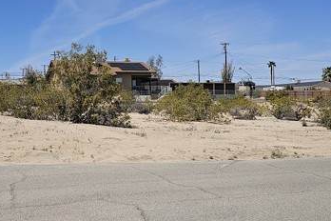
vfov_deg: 30.5
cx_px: 132
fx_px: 405
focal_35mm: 44
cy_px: 99
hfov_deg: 44.3
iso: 10
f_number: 1.7
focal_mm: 6.3
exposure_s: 1/1794
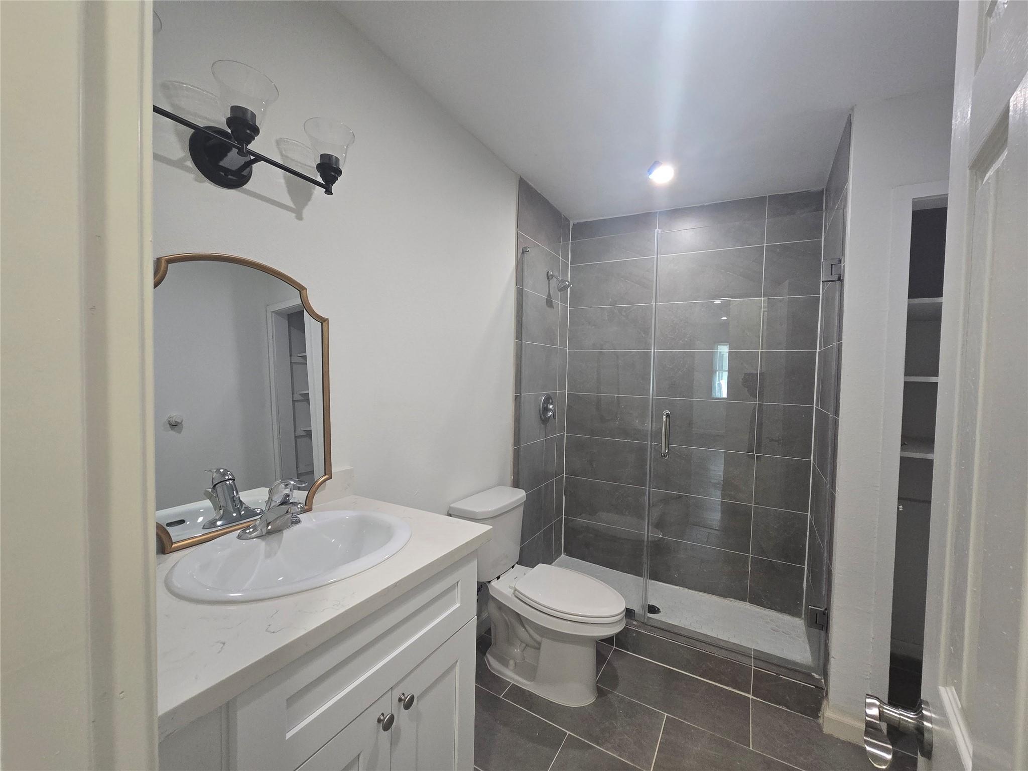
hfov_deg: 106.2
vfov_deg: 89.9
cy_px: 386
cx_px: 514
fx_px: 386
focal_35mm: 13
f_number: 2.2
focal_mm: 2.2
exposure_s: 1/60
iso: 320
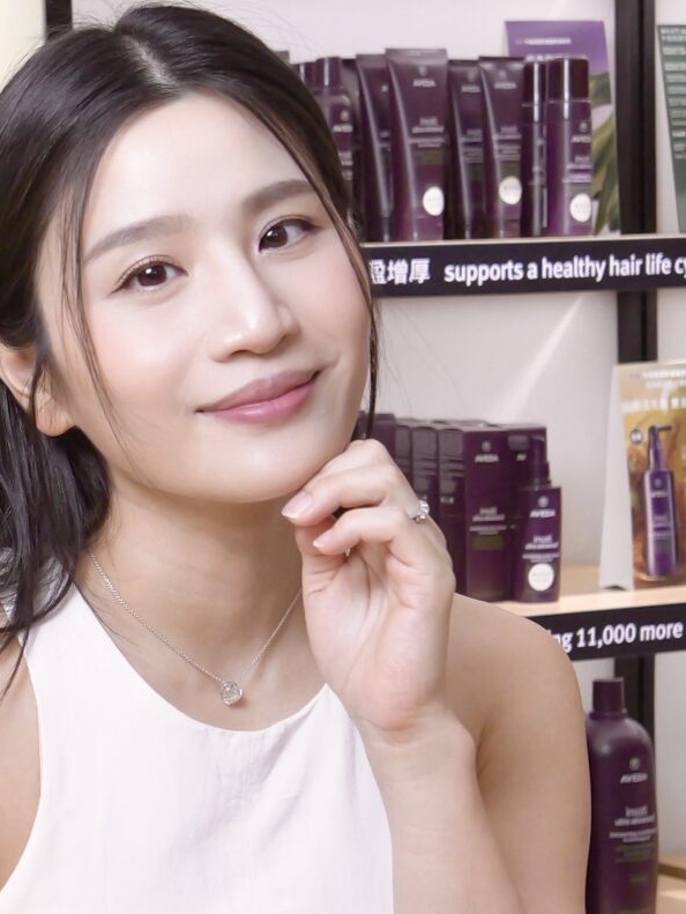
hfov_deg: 11.8
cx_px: -146
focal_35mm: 123
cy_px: 663
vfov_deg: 16.0
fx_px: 3247
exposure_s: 1/160
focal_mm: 19
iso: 800
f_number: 3.5
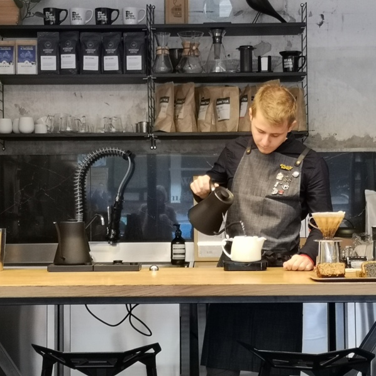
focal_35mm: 84
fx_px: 1032
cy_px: 188
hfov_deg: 20.6
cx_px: 196
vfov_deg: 20.6
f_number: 1.8
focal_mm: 3.95
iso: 200
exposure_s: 1/30
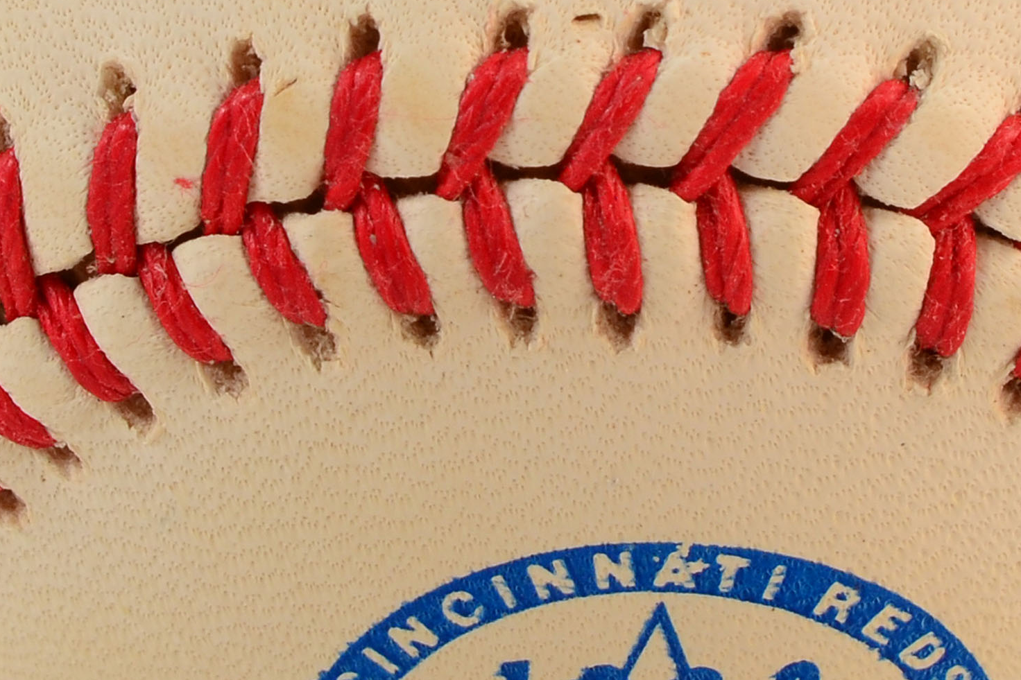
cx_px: 596
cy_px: -21
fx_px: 7817
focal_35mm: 276
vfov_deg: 5.0
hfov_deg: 7.5
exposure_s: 1/160
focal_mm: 55
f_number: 14
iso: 200
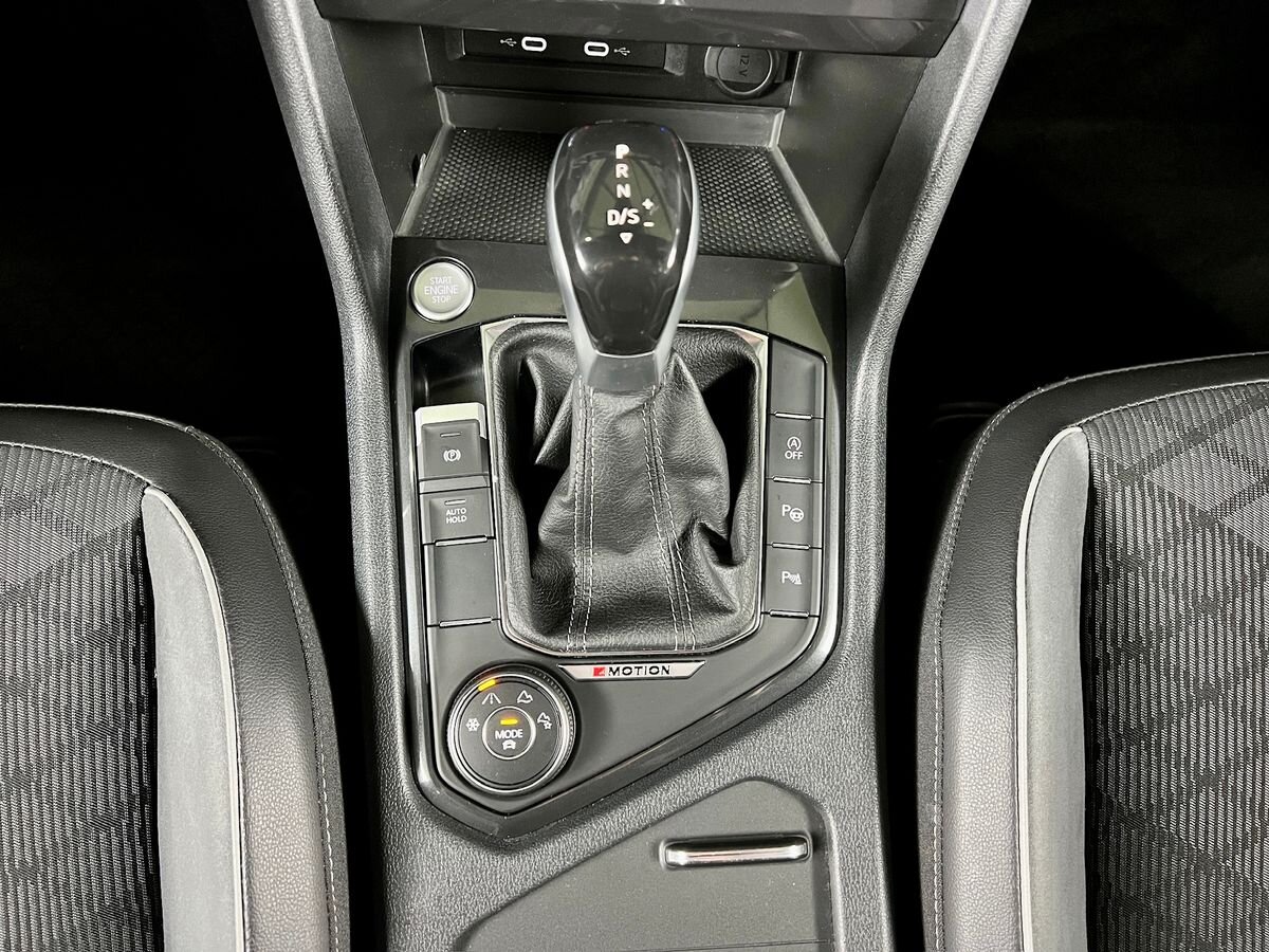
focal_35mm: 26
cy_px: 476
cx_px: 634
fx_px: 953
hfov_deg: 67.3
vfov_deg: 53.1
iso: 640
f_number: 1.5
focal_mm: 5.7
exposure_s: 1/36
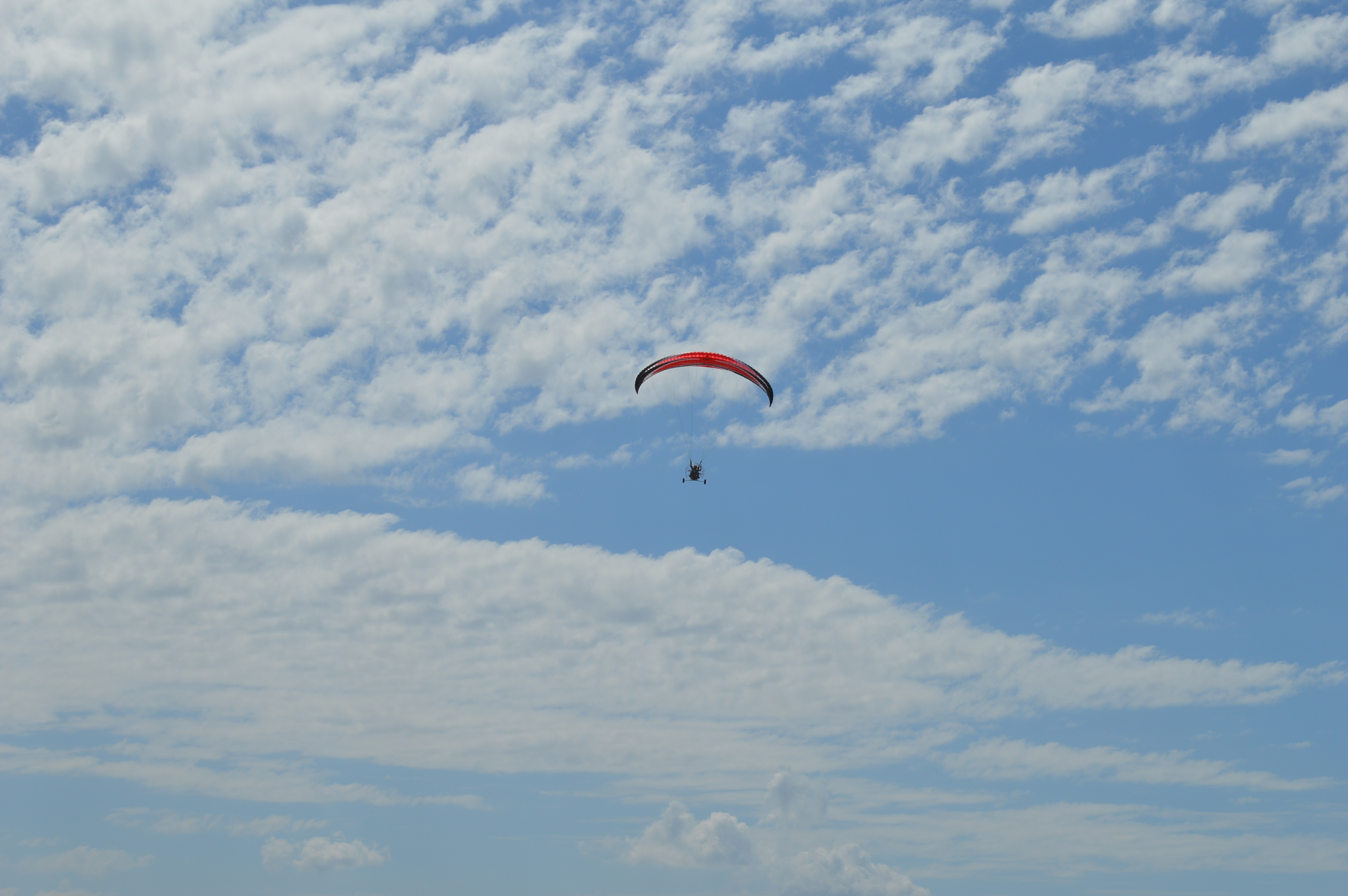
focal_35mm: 82
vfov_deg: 16.5
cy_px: 448
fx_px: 3086
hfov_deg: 24.6
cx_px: 674
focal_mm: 55
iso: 100
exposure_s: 1/500
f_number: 11
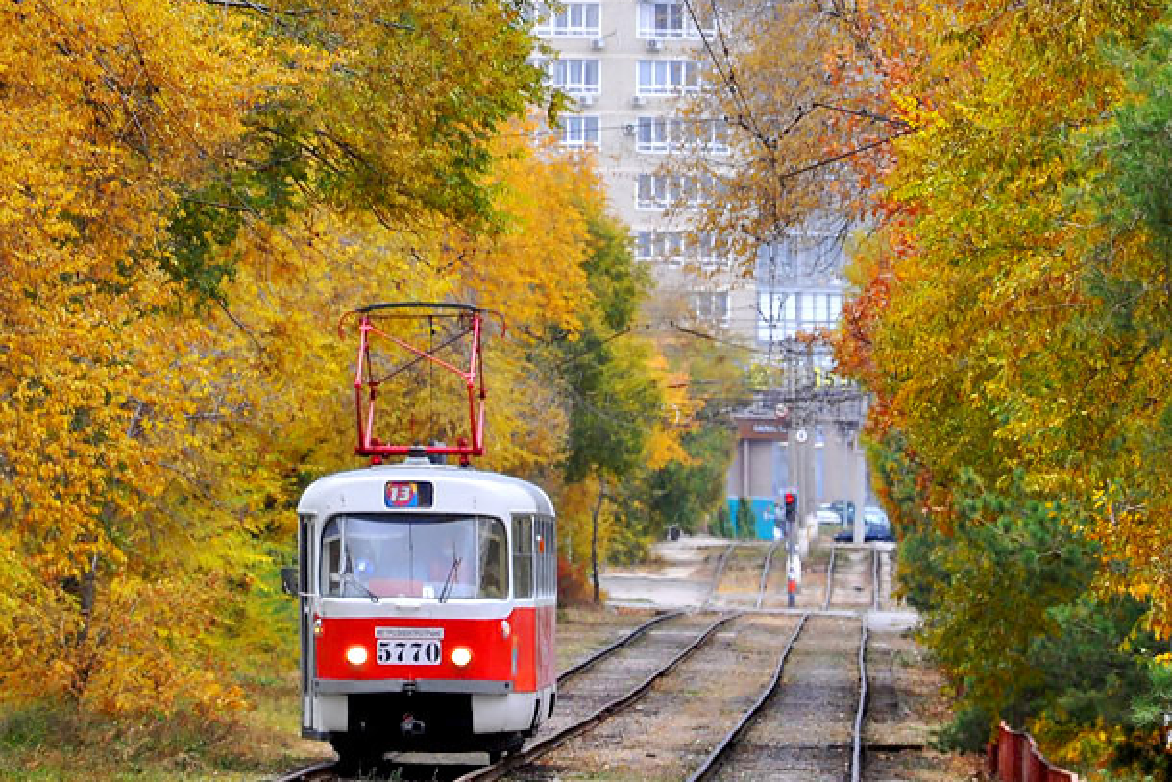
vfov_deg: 4.1
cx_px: 434
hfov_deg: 6.1
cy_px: 249
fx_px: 10910
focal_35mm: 335
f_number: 5.6
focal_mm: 105
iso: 400
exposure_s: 1/200
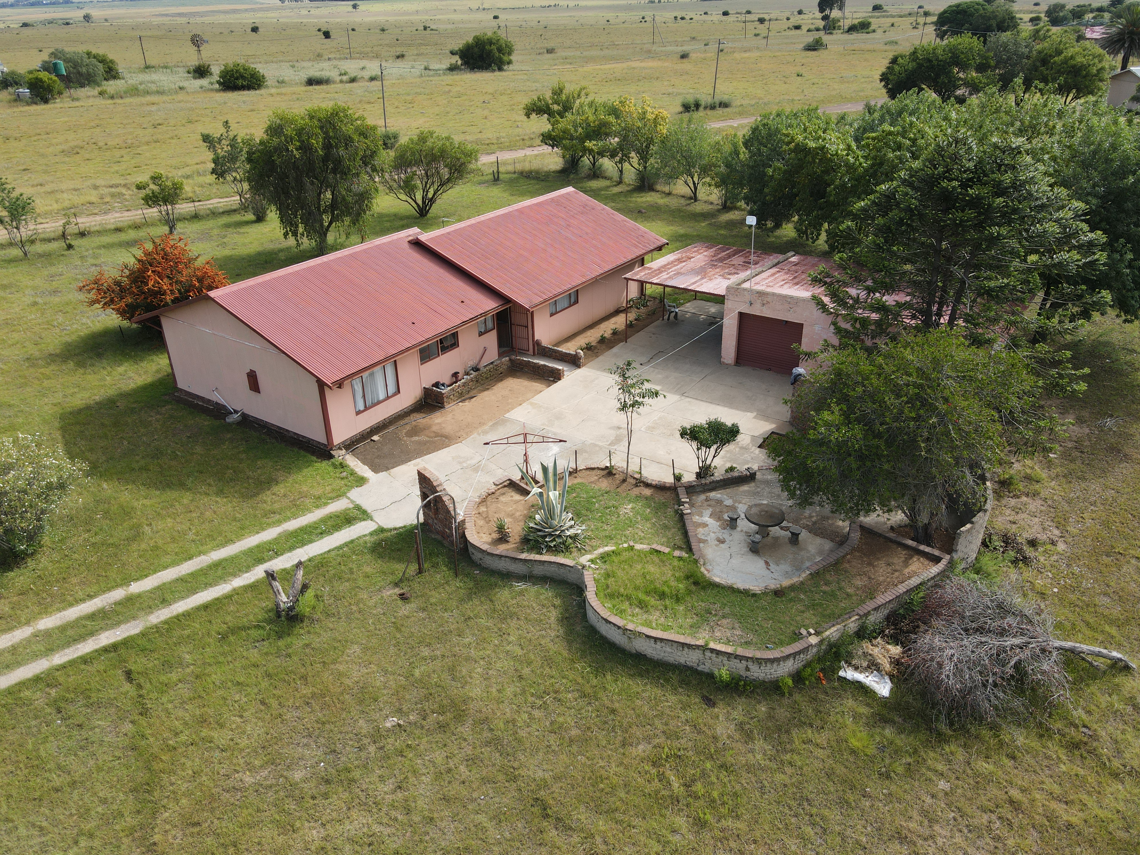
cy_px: 428
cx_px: 570
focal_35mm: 24
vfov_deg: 56.8
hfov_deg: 71.6
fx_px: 790
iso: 100
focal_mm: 4.5
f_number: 2.8
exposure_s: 1/400
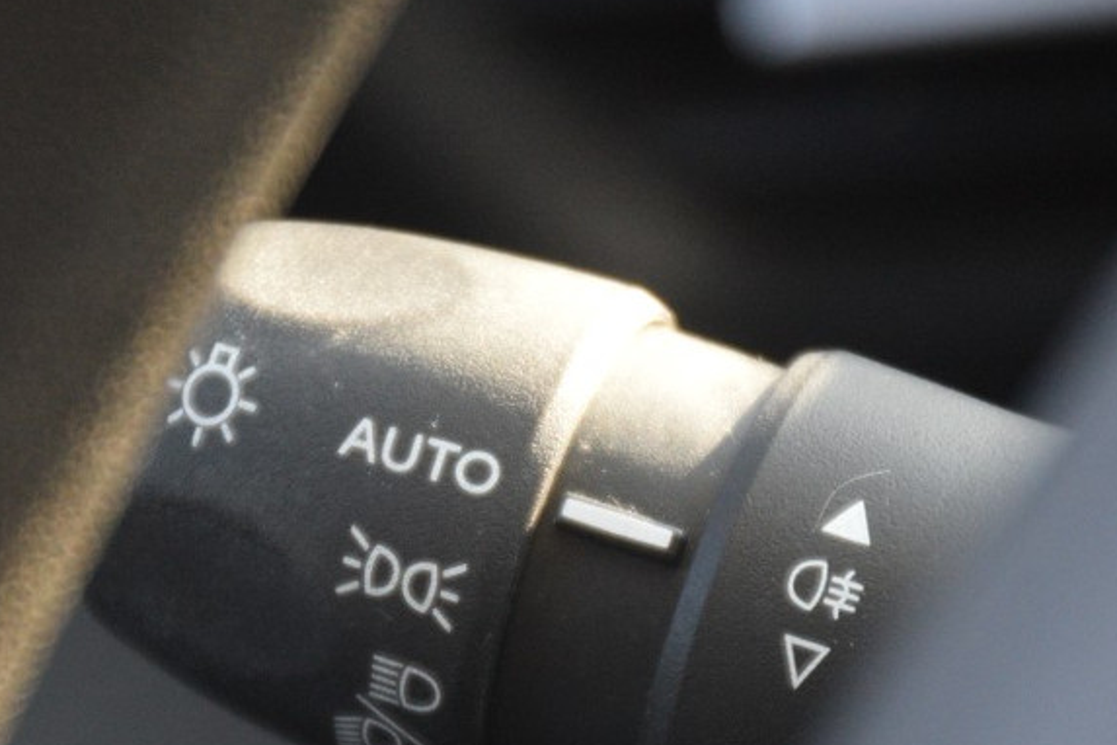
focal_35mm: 724
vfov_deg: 1.9
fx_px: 22462
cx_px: 569
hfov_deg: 2.8
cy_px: 520
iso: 2500
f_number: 6.3
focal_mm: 270
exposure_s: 1/500
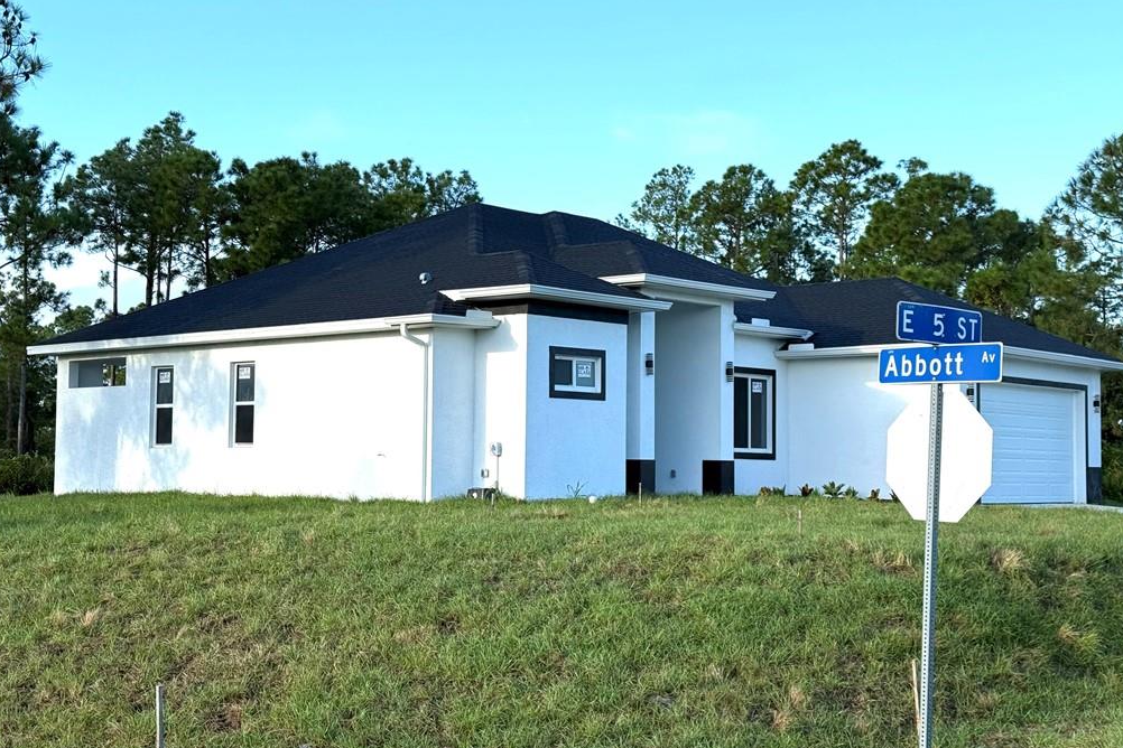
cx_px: 564
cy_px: 370
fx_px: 1591
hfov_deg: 38.9
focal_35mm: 51
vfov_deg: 26.5
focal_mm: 6.76
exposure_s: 1/1931
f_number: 1.78
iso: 64
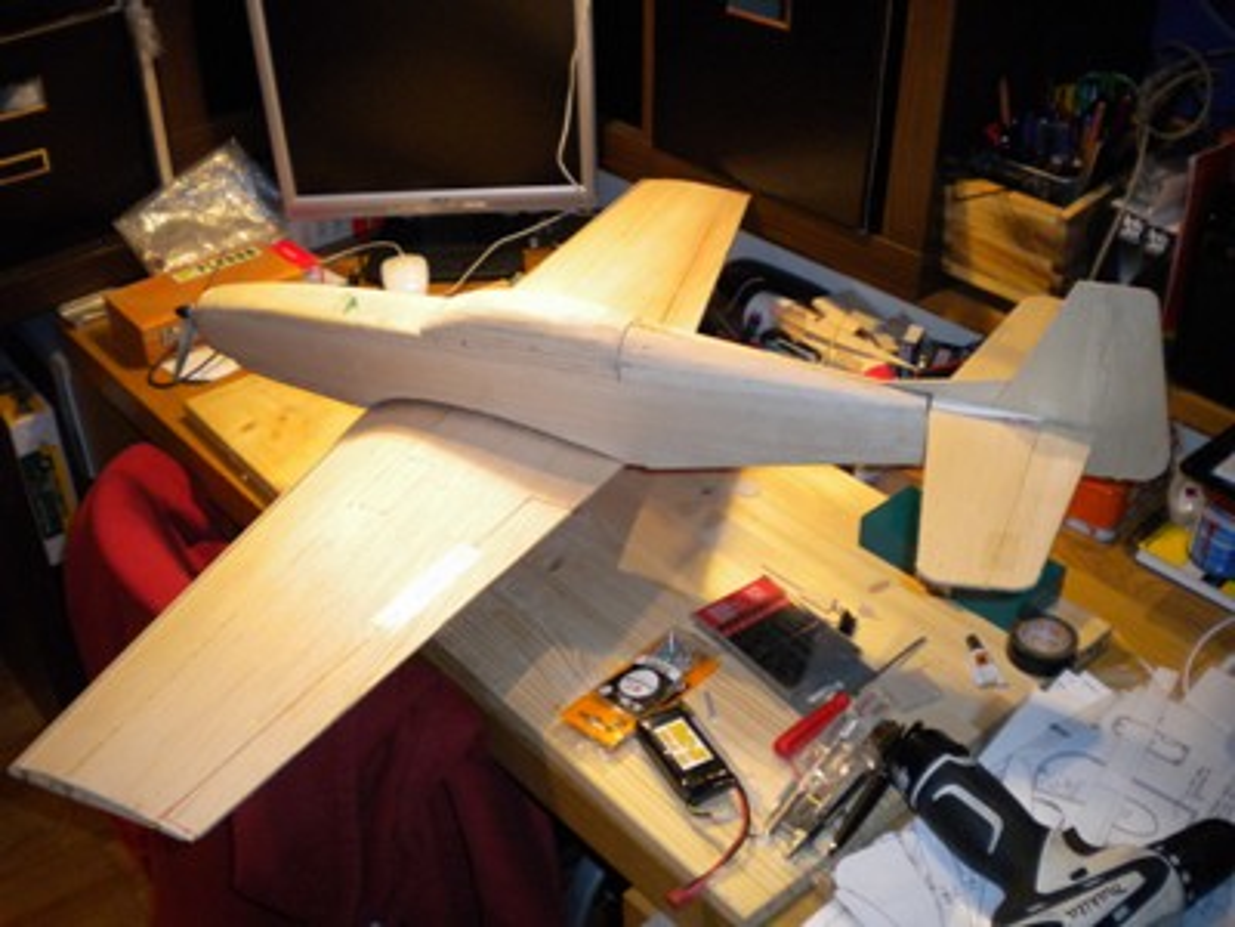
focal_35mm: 35
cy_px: 464
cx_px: 618
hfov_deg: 52.6
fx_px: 1249
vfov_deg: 40.7
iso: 290
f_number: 3.1
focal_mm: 6.3
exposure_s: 1/56.8
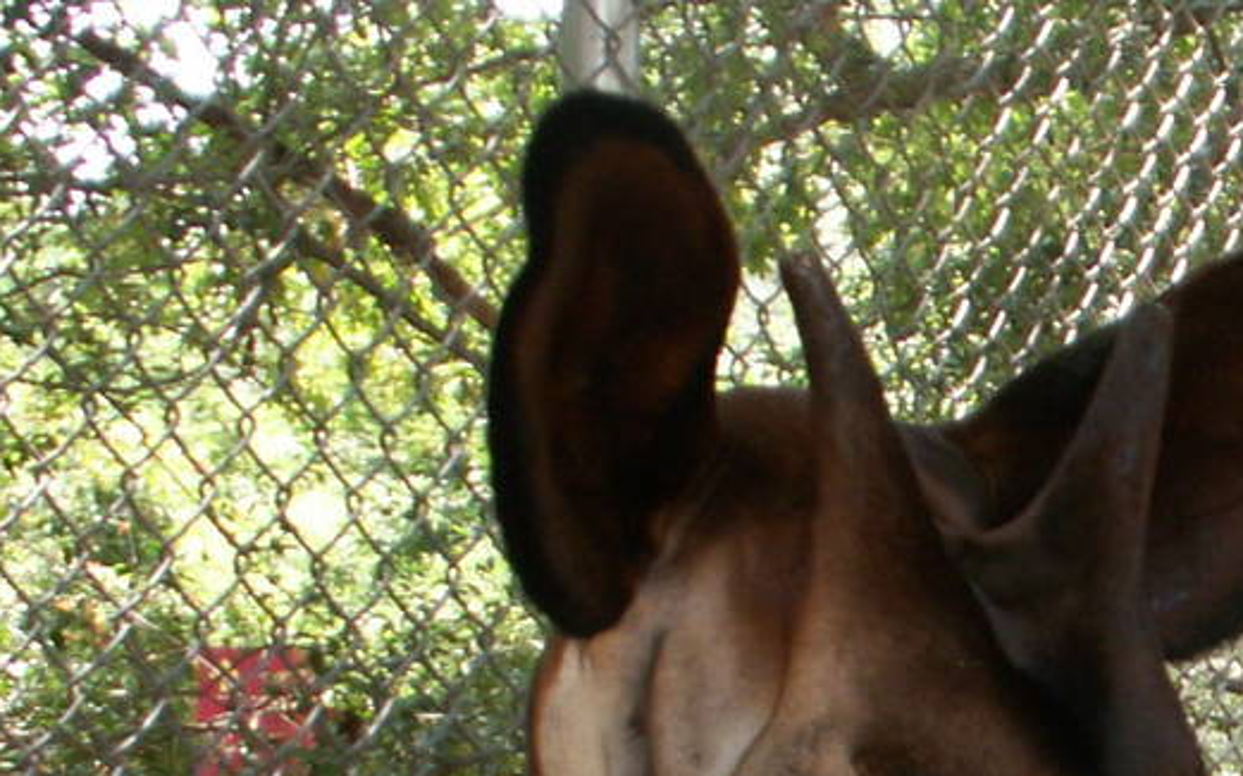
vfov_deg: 11.2
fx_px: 3860
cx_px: 1594
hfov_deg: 17.2
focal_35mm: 114
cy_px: 1031
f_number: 3.2
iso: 50
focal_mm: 5.86
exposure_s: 1/60
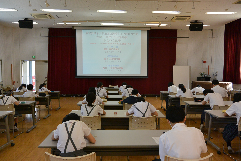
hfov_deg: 63.7
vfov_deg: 45.0
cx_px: 120
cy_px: 80
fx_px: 194
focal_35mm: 29
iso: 280
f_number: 3.5
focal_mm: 11
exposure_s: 1/250
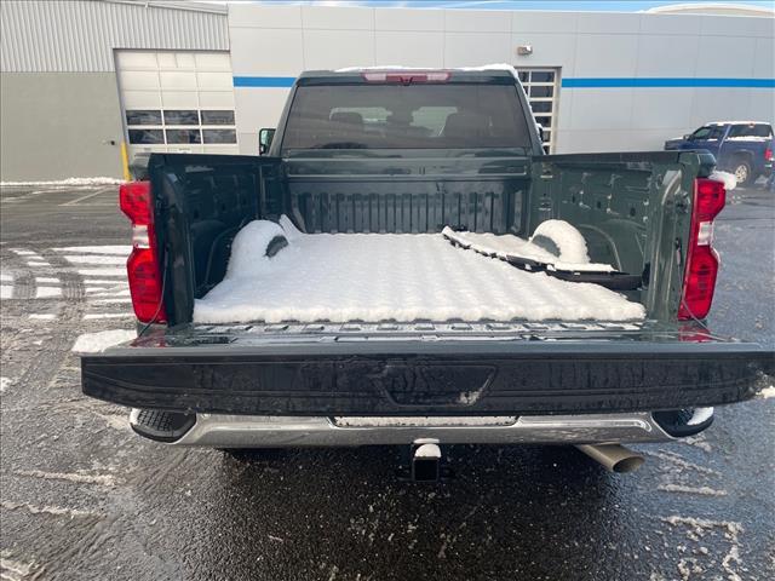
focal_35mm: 26
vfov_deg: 53.1
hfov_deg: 67.3
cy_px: 290
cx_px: 388
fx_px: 582
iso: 32
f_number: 1.6
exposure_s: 1/498
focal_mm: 4.2
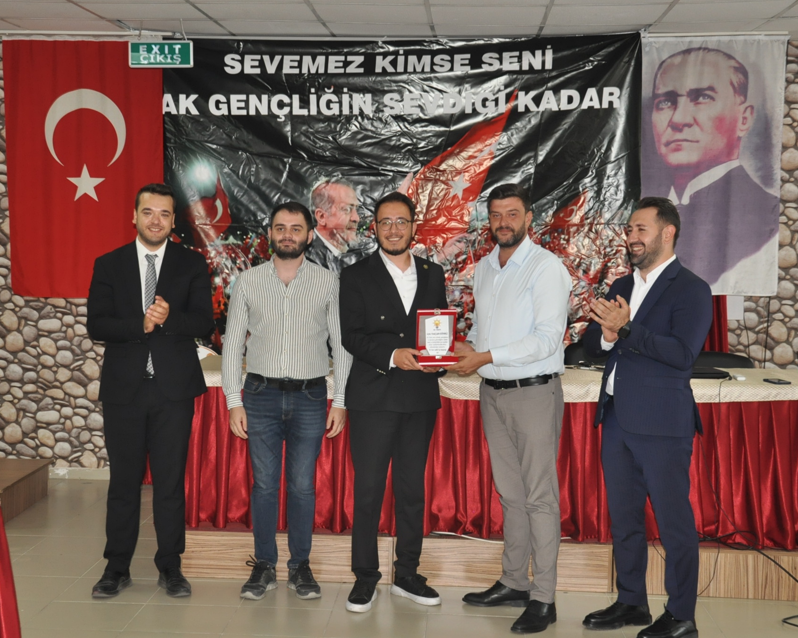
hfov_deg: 33.0
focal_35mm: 57
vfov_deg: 26.7
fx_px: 1346
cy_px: 311
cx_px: 366
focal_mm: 32
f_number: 4.2
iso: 800
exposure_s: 1/60
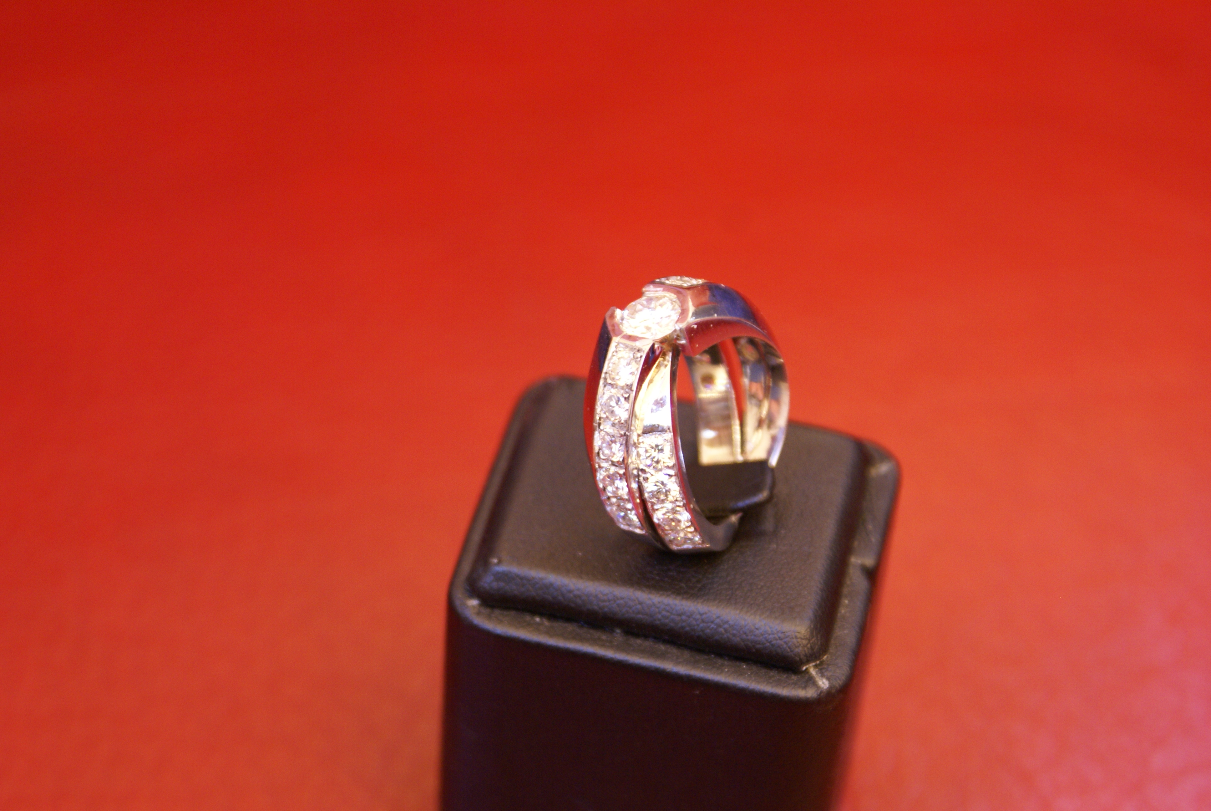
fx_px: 3536
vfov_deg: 13.1
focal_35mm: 105
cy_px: 406
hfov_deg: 19.4
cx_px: 606
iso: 400
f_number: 5.6
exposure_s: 1/2.5
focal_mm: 70
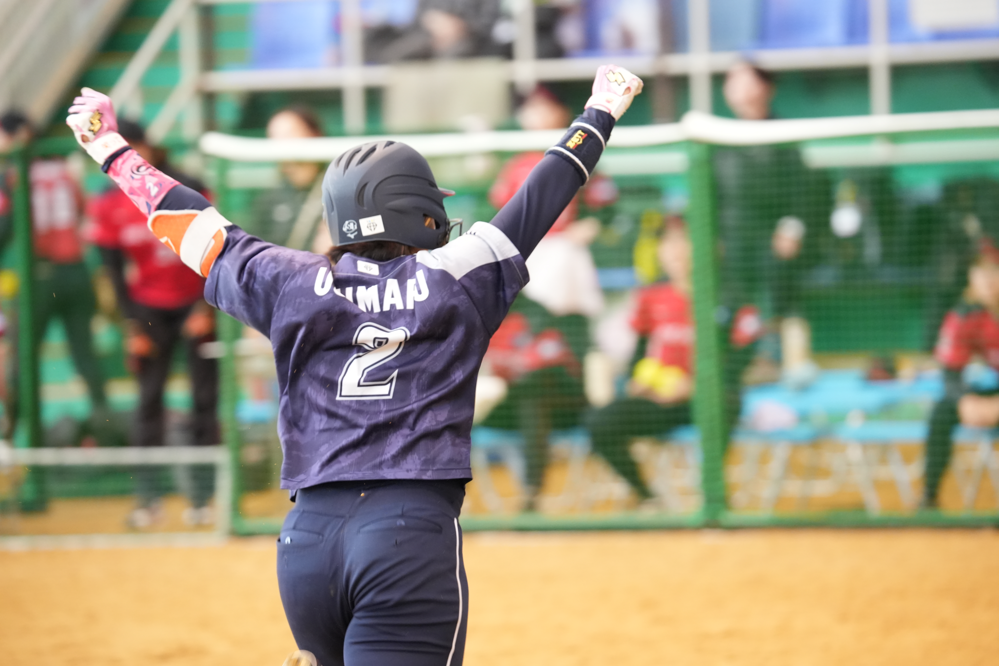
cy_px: 333
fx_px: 9268
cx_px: 500
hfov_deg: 6.2
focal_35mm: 334
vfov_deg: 4.1
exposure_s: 1/200
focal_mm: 334
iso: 5000
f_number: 5.6
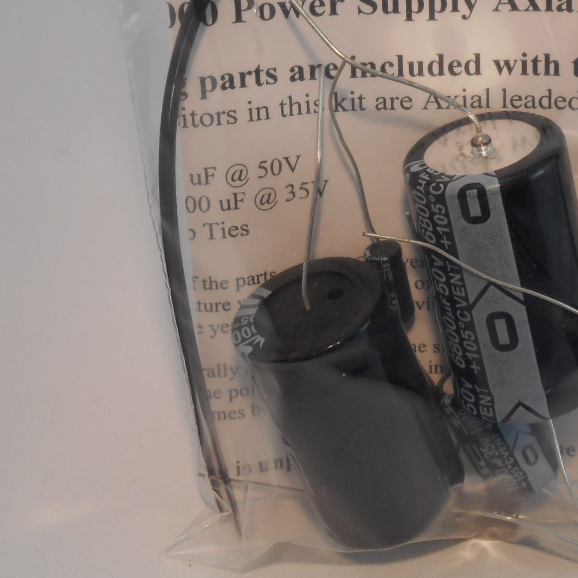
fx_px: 2531
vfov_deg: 13.0
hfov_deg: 13.0
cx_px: 425
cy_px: 112
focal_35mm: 134
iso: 100
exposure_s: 1/30
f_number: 5.3
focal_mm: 12
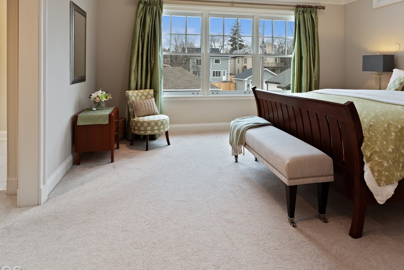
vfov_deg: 53.0
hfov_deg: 76.1
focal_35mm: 23
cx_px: 206
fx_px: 258
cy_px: 72
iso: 200
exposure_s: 1/8
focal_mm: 14
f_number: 9.5
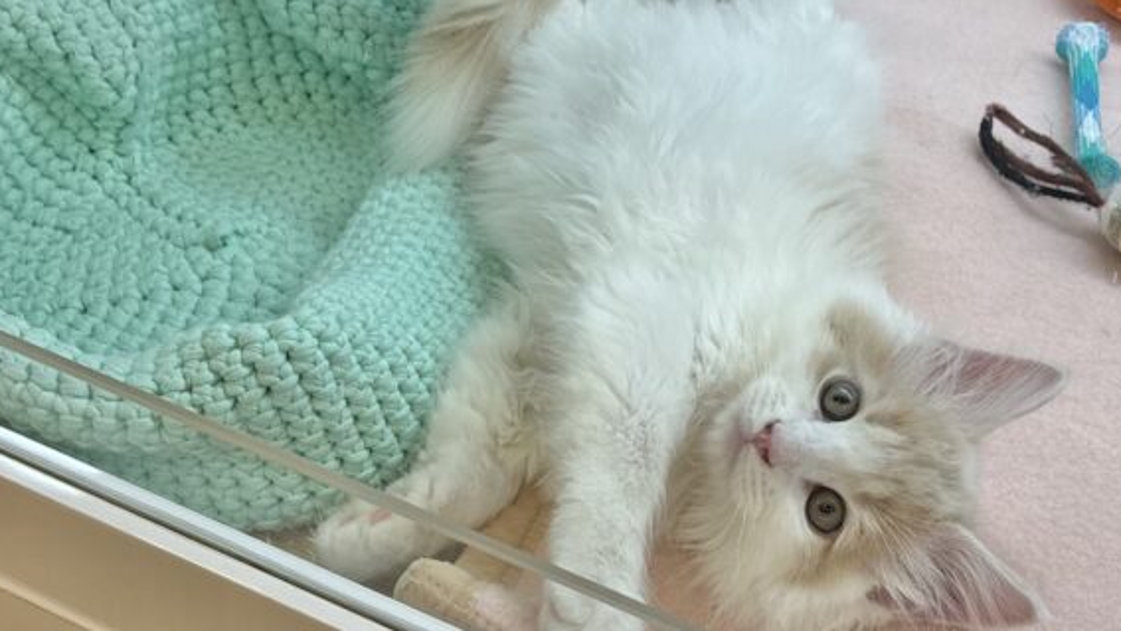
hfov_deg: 32.8
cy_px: 346
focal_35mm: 64
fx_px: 1902
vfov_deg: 18.8
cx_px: 613
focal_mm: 5.96
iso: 50
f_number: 1.6
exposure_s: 1/100
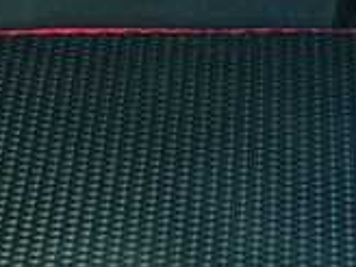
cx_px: 150
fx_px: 2777
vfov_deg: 5.5
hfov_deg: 7.3
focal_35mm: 270
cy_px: 340
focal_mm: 22
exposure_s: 1/60
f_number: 4
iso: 640
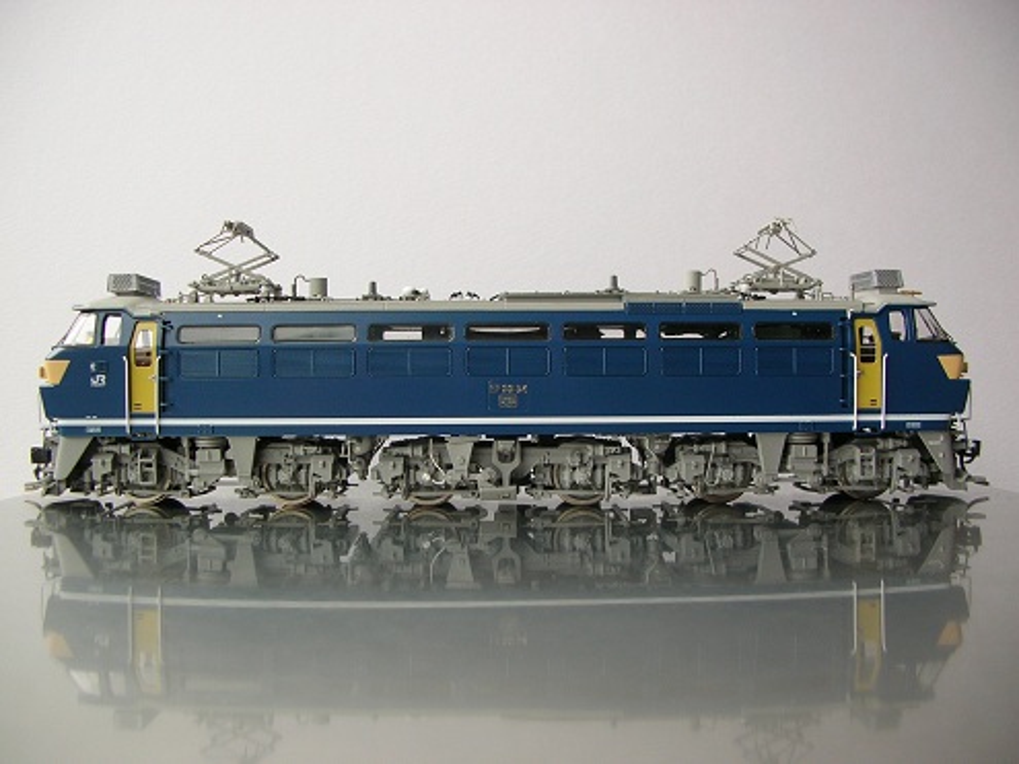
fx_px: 1030
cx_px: 510
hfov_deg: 52.6
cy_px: 382
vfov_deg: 40.7
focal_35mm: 35
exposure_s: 1/7.3
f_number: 2.8
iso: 50
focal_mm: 5.8
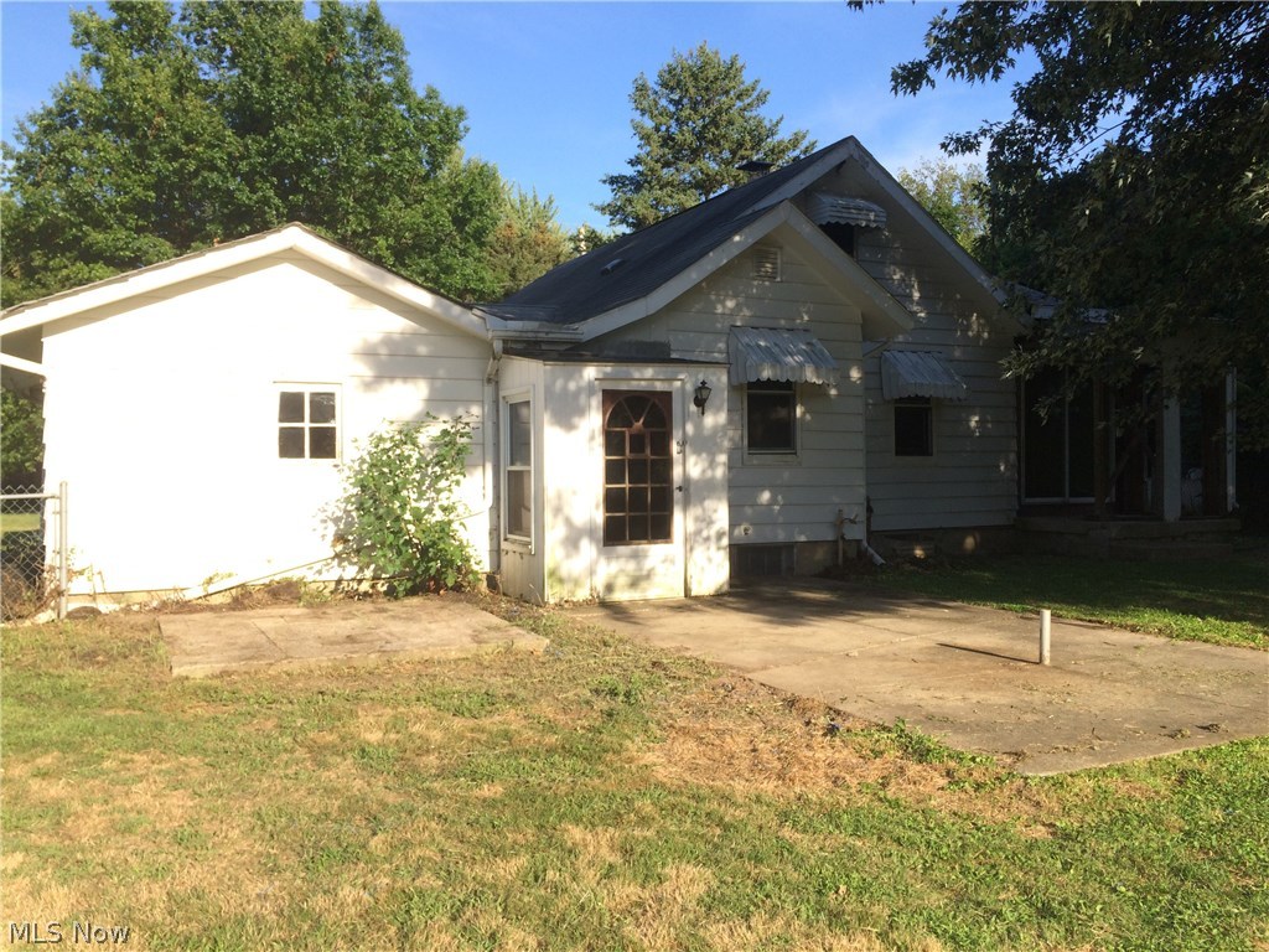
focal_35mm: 29
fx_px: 1063
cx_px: 634
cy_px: 476
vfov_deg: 48.2
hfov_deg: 61.7
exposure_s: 1/855
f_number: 2.2
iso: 32
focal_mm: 4.15
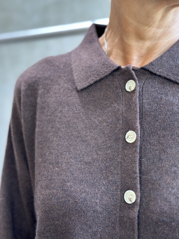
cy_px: 121
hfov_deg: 29.7
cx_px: 89
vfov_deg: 38.9
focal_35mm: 49
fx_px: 338
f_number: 1.78
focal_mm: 6.86
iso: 200
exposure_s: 1/60
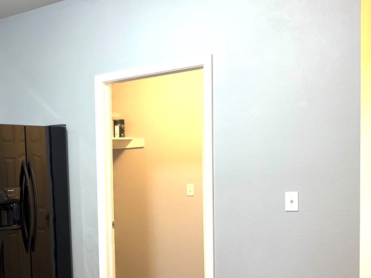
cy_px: 216
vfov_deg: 26.1
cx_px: 5
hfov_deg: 32.3
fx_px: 589
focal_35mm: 55
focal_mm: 5.96
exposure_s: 1/15
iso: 80
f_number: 1.6
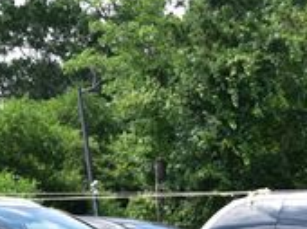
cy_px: 334
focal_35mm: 158
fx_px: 1398
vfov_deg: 9.2
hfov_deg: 11.9
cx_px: -182
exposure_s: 1/320
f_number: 10
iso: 400
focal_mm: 29
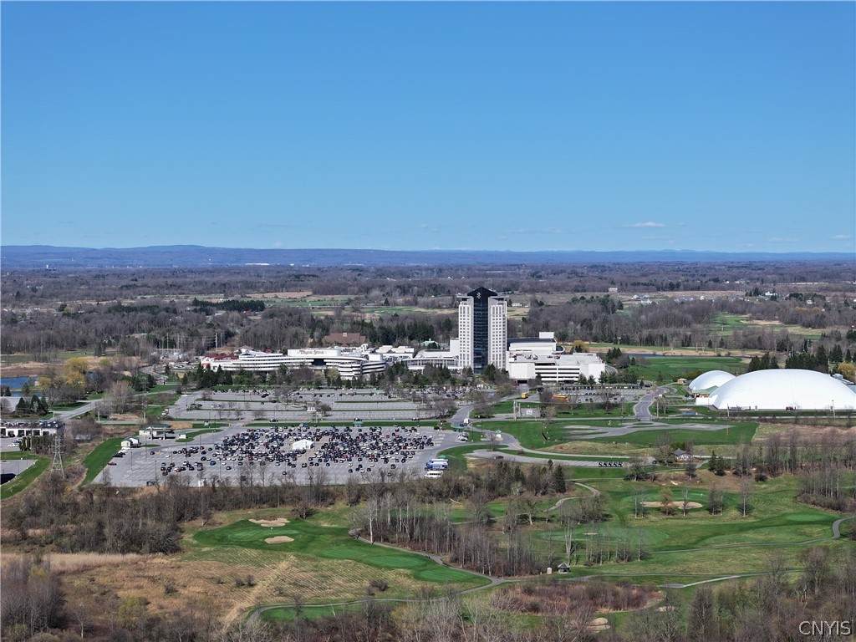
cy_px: 321
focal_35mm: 70
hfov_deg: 27.8
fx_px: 1731
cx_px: 428
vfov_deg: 21.0
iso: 100
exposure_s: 1/200
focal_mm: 19.35
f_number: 2.8
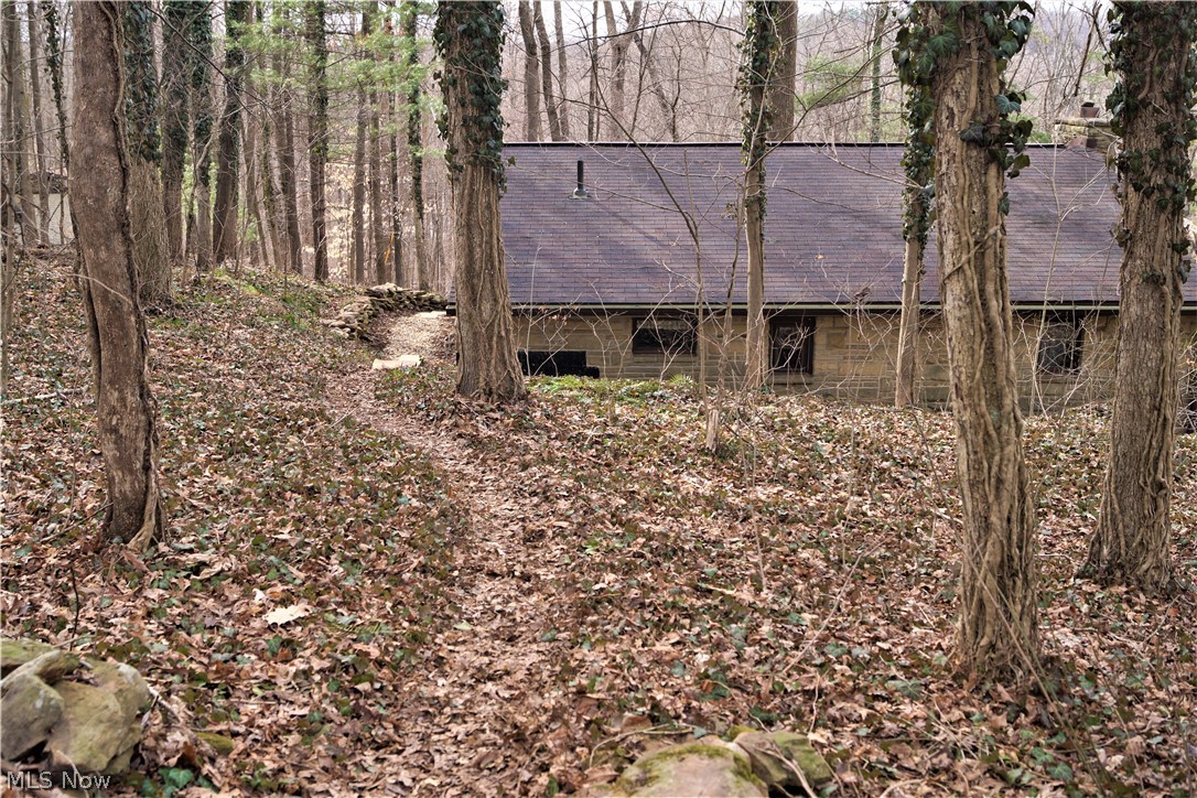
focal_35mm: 36
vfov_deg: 36.9
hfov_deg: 53.1
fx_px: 1197
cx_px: 598
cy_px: 399
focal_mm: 24
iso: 100
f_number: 5
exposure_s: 1/100
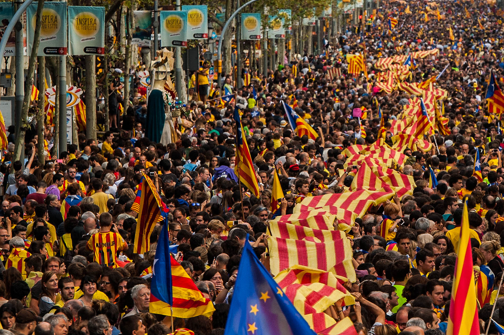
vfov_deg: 3.5
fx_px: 5414
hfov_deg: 5.3
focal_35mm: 387
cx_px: 442
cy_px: 128
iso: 500
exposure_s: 1/640
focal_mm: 170
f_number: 7.1
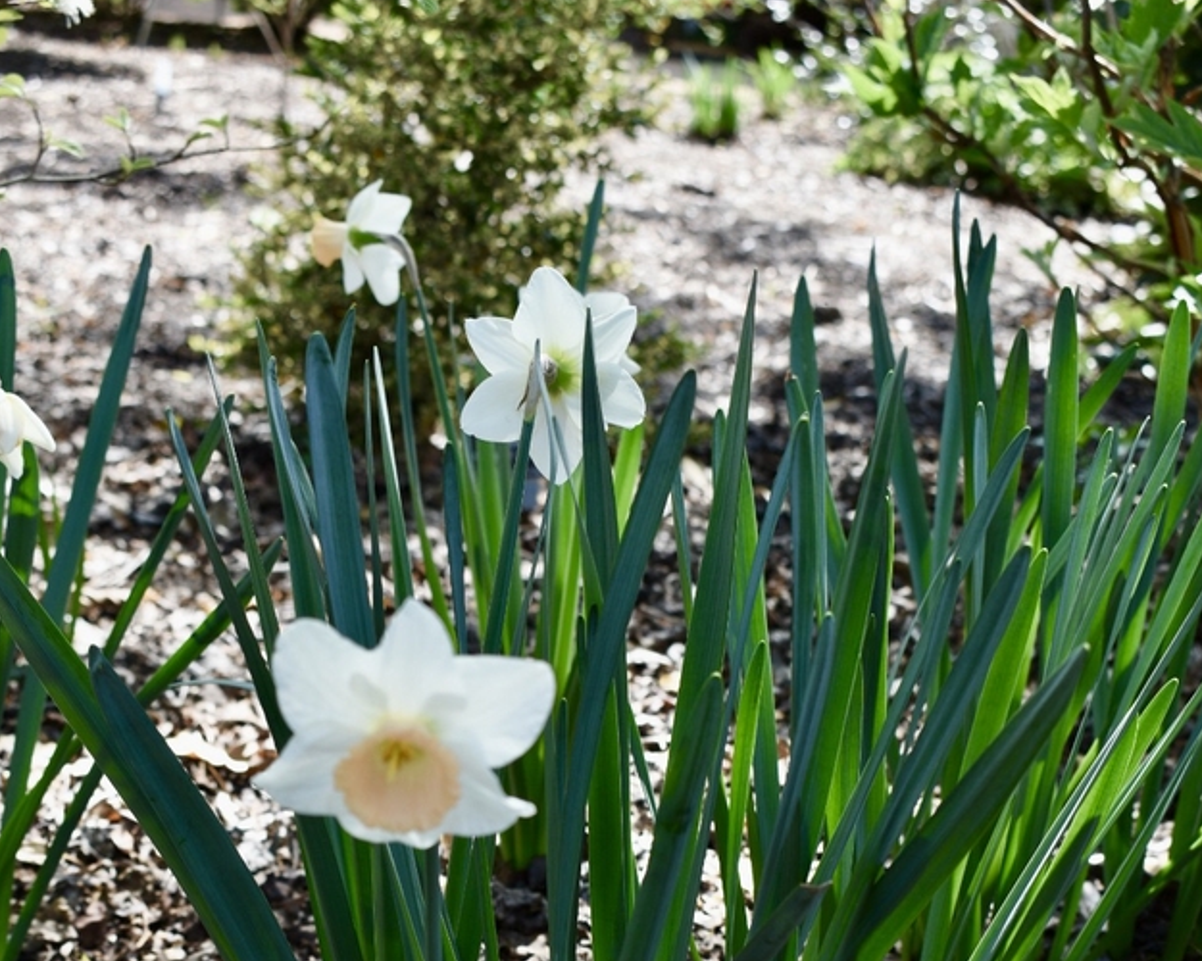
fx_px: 2134
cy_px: 892
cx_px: 593
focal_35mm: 60
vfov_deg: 24.5
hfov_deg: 31.5
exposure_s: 1/125
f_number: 5.6
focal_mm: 26
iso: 100
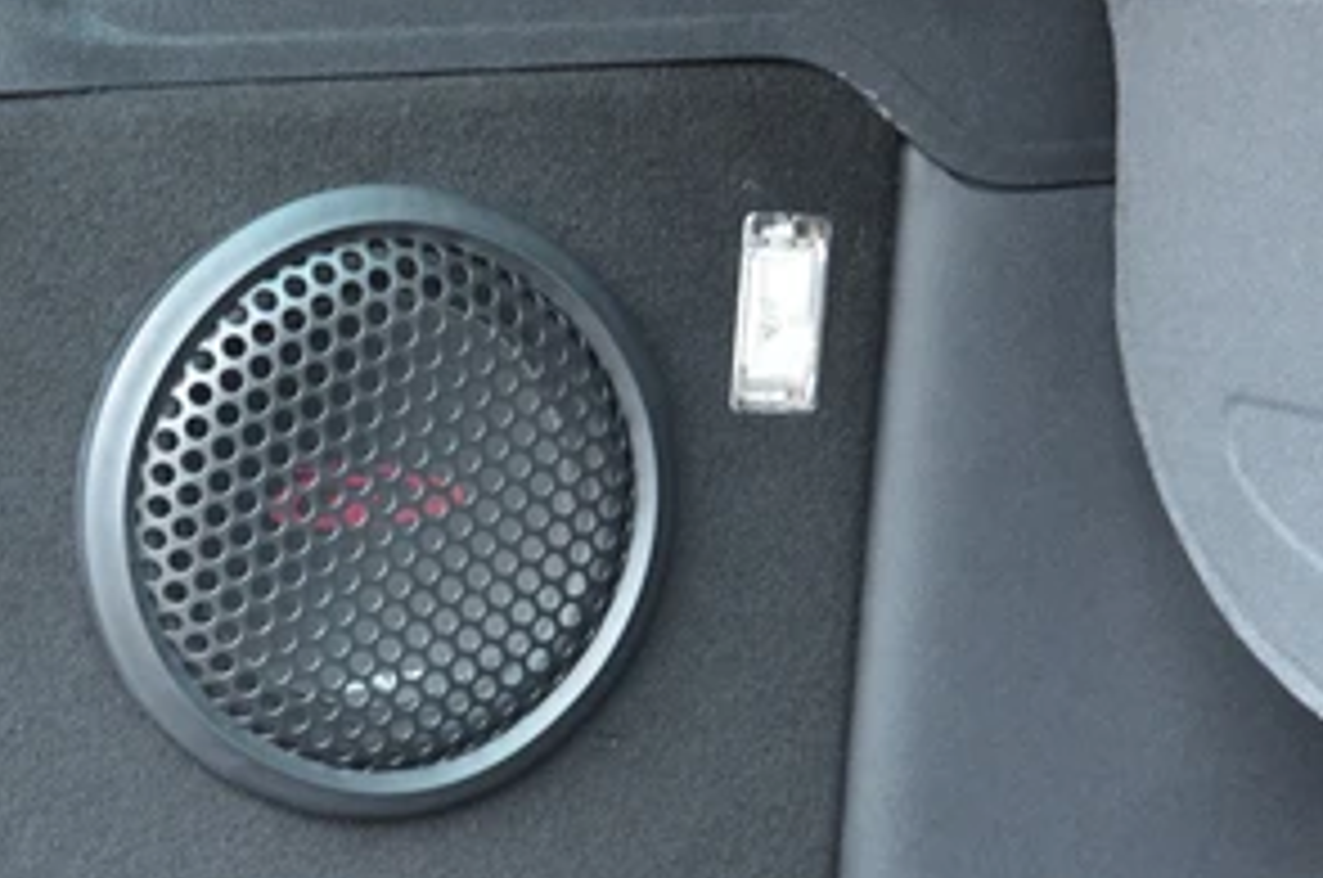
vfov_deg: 12.2
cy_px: 855
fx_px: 4073
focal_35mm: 111
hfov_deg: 18.4
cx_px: 788
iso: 400
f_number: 4.2
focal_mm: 34
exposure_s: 1/1.6
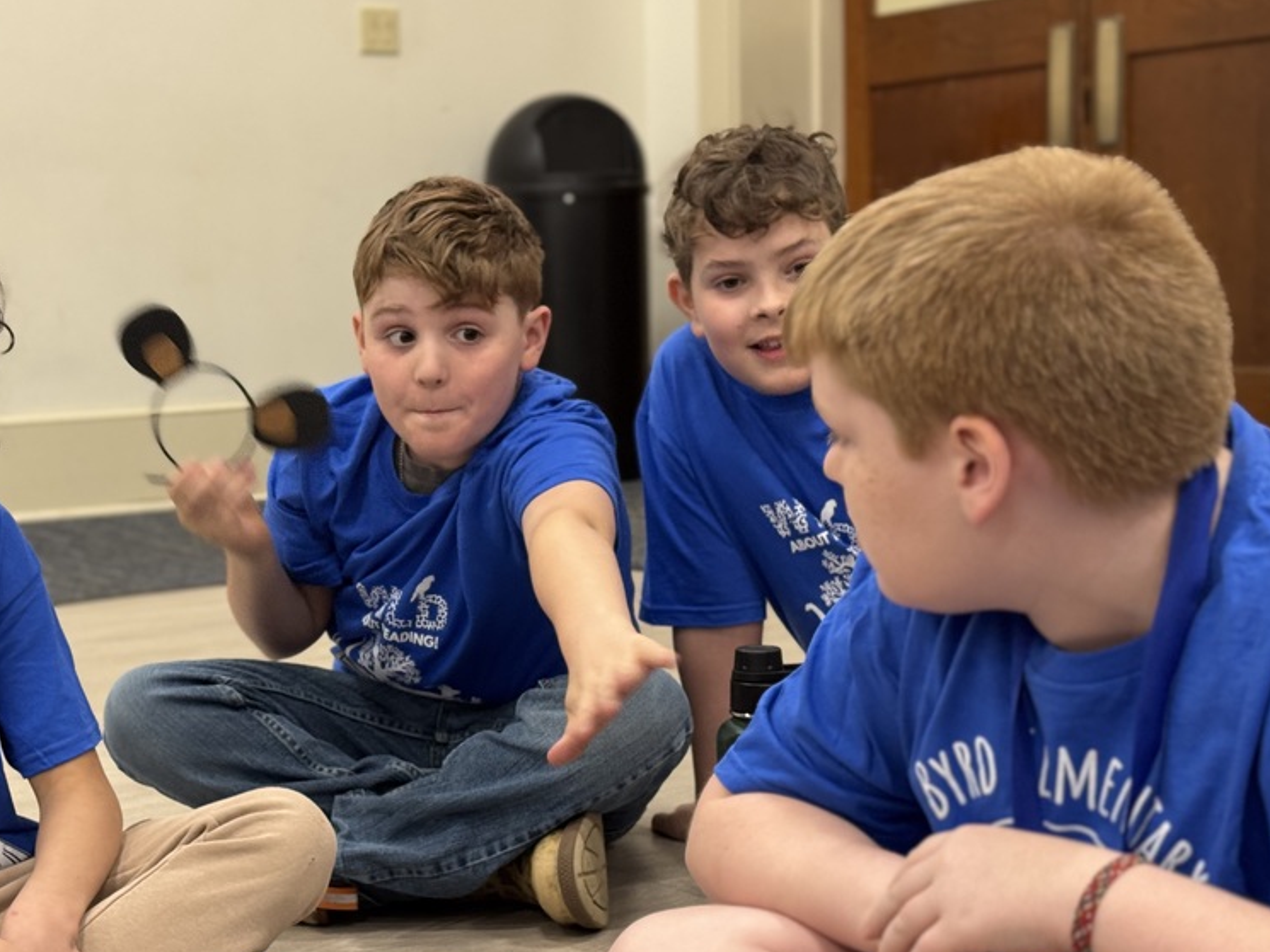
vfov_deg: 22.2
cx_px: 459
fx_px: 2422
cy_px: 591
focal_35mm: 66
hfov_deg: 29.2
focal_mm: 6.76
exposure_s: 1/60
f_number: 1.78
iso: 125
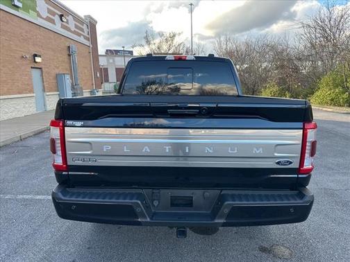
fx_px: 243
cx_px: 175
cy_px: 131
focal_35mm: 24
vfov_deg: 56.8
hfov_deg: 71.6
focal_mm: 6.86
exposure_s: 1/422
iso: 80
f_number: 1.78
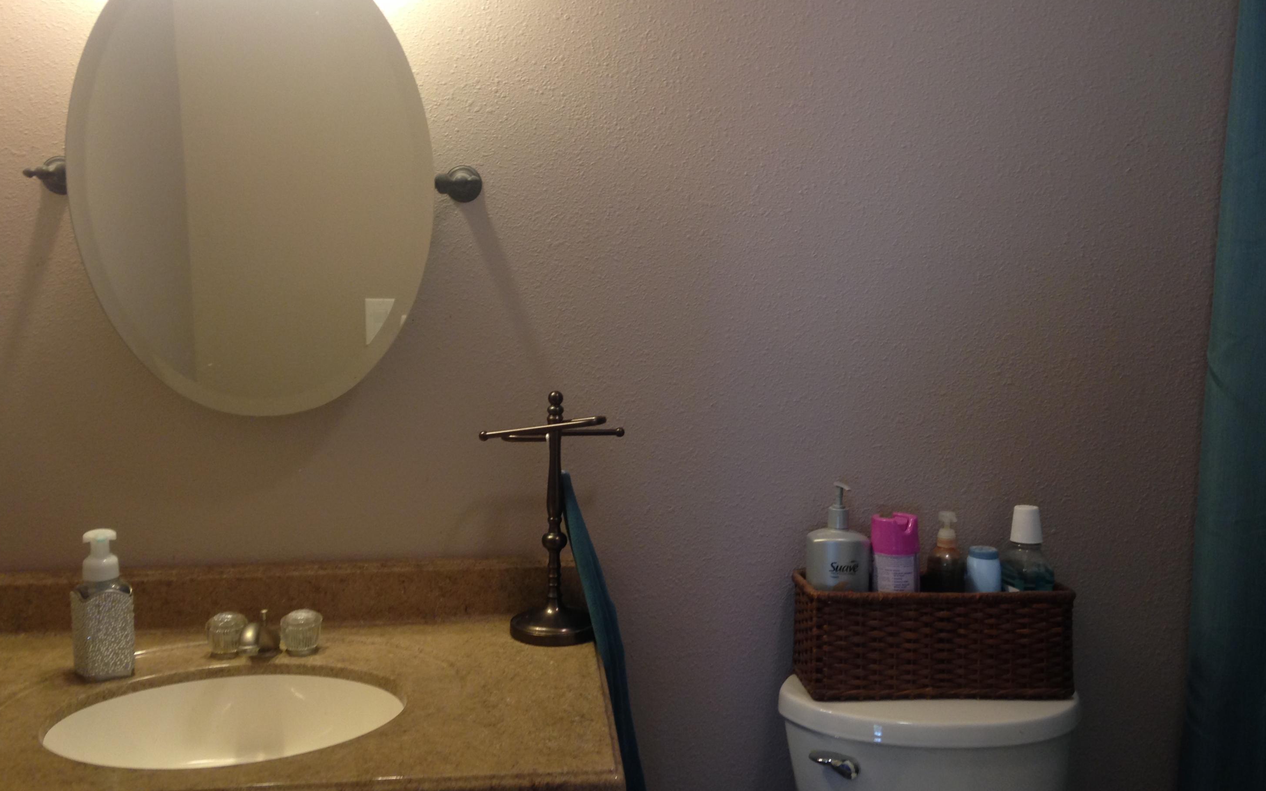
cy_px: 373
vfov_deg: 35.3
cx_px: 631
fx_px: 1242
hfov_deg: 54.0
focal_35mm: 36
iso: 80
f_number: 2.4
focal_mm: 4.12
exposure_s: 1/20
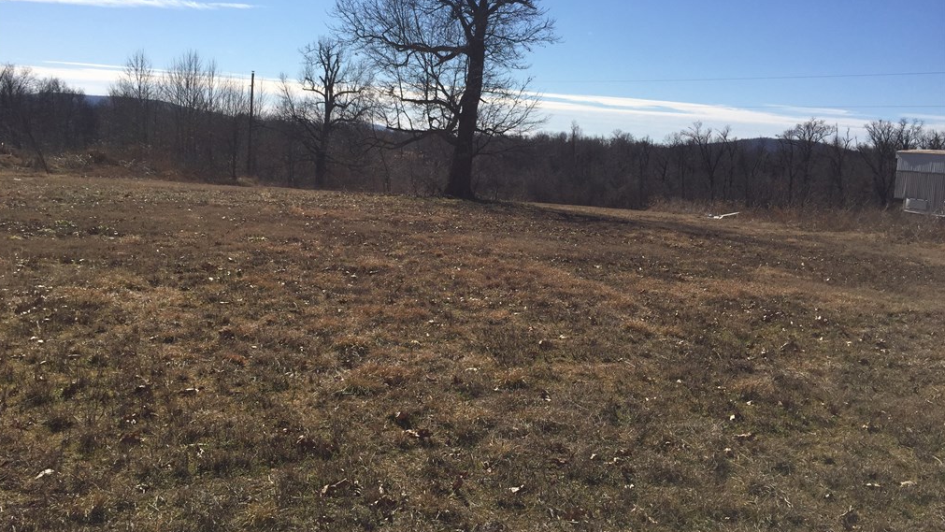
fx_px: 802
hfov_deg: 61.0
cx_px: 468
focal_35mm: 32
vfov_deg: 36.6
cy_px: 236
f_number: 2.2
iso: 32
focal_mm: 4.15
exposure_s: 1/3300
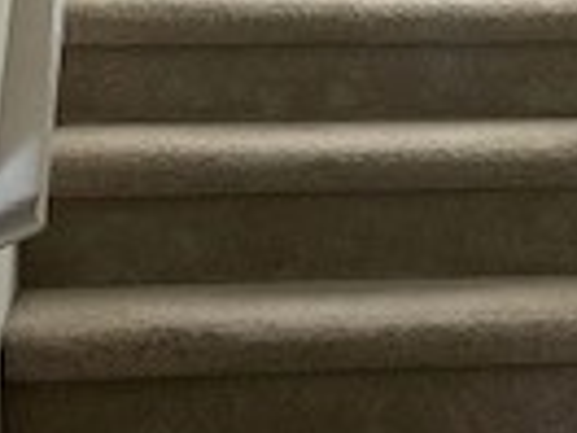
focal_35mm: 126
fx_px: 2100
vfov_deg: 11.4
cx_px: 525
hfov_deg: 15.5
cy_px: -149
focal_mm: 4.25
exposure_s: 1/120
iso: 64
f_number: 1.8
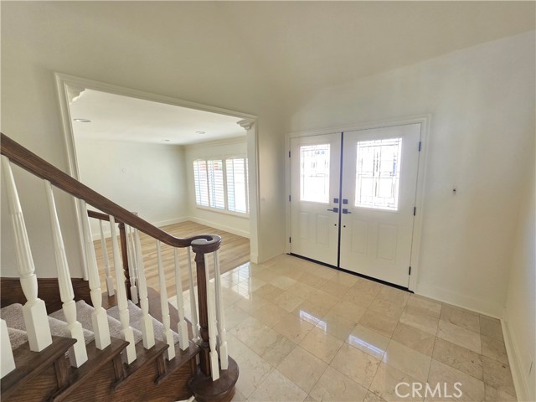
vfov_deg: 89.9
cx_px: 268
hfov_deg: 106.2
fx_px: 201
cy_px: 201
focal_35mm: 13
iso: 125
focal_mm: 2.2
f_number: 2.2
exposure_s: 1/60
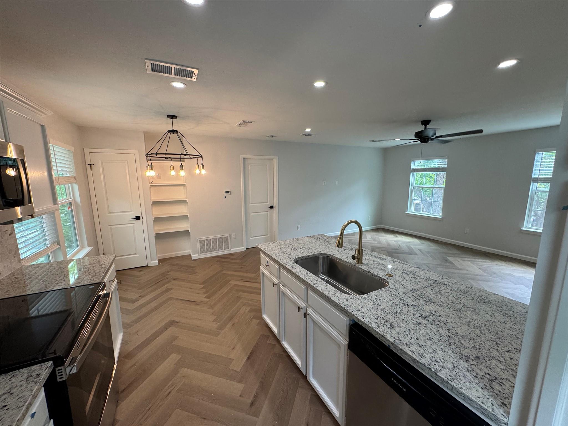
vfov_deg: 85.7
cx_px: 284
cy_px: 213
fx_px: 230
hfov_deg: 102.1
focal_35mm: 14
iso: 160
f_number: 2.2
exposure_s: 1/120
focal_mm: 2.22
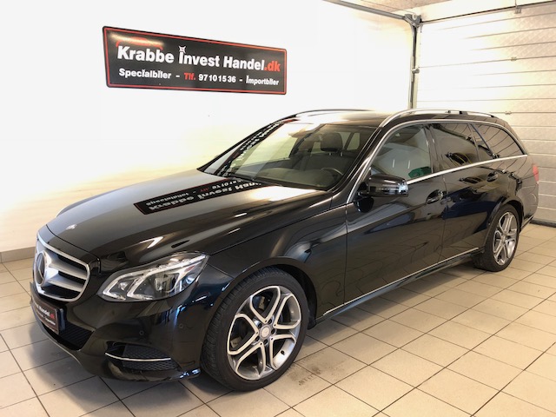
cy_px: 208
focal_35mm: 28
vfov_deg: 49.7
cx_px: 278
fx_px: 450
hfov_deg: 63.4
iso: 100
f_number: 1.8
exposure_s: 1/14
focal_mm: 3.99
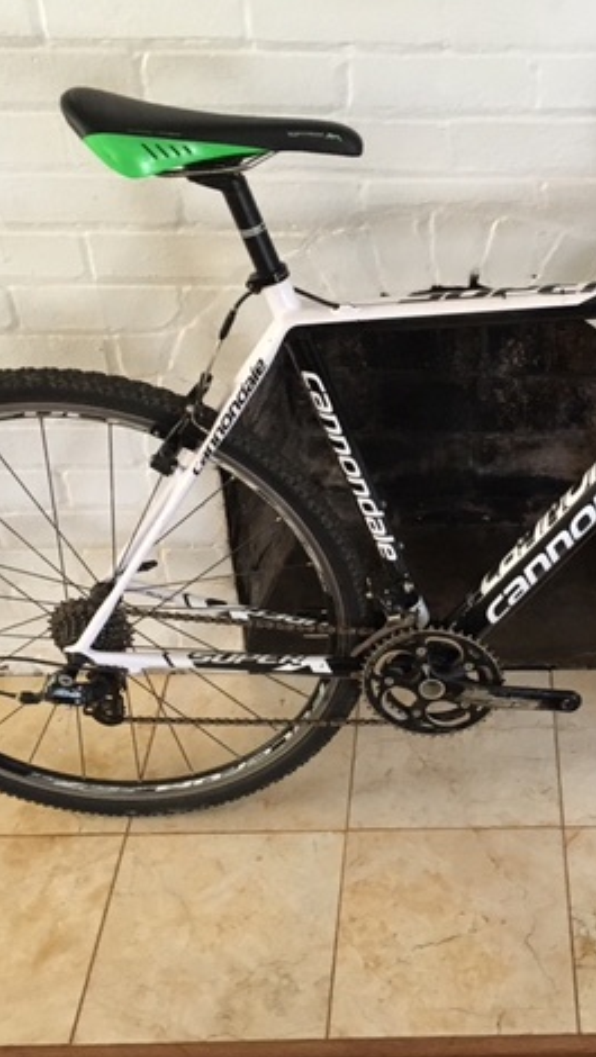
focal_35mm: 43
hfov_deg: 27.1
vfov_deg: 47.3
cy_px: 533
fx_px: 1206
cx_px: 499
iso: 200
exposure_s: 1/20
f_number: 2.2
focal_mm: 4.15
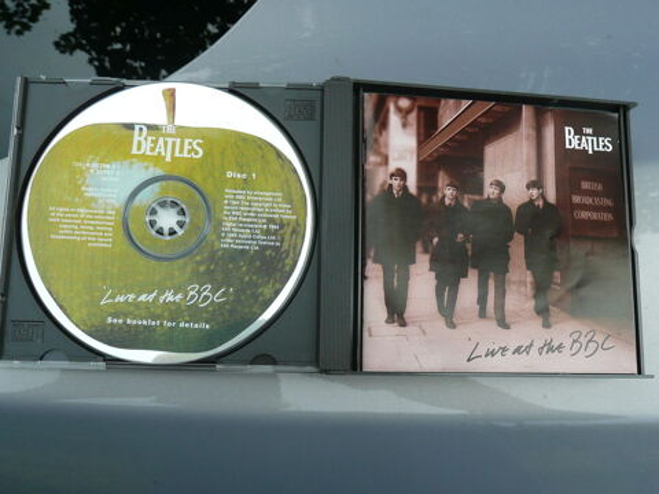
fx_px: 685
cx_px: 330
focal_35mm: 36
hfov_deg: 51.4
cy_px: 247
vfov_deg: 39.7
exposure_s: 1/250
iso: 100
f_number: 3.4
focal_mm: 4.9
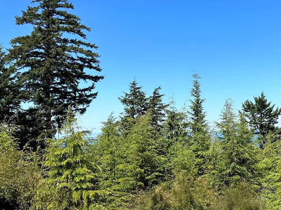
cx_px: 220
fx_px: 373
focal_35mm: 46
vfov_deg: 31.5
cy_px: 108
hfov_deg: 39.8
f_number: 1.78
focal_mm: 6.86
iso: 80
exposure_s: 1/4016
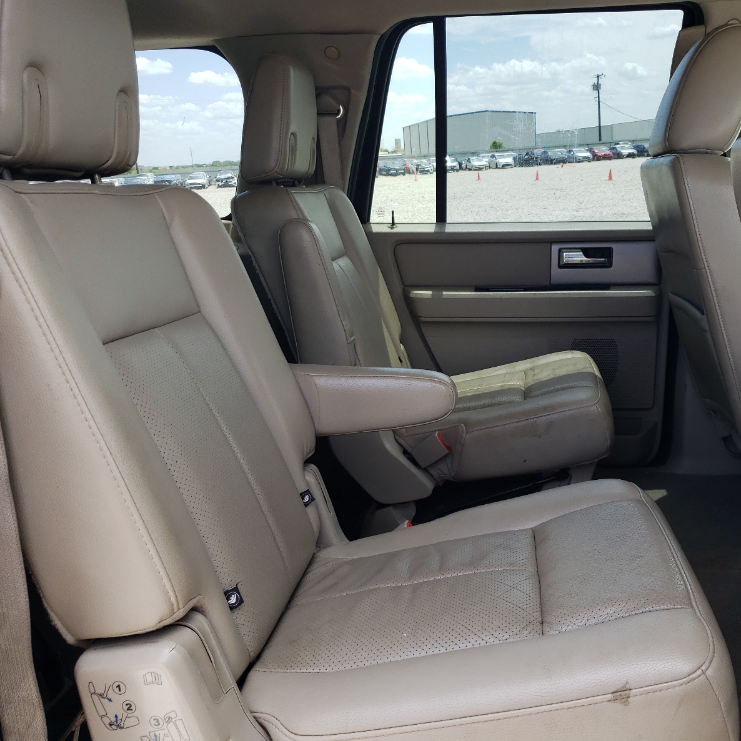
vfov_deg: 52.5
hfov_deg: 52.0
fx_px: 751
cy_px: 373
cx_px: 459
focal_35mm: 31
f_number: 1.5
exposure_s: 1/400
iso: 50
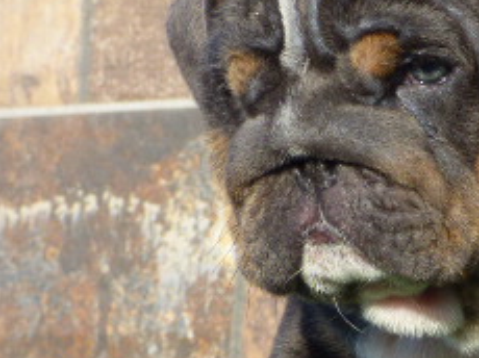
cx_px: 562
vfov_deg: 3.6
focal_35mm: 412
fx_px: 5695
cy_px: 171
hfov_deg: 4.8
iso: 100
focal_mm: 24.17
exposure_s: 1/125
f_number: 5.3
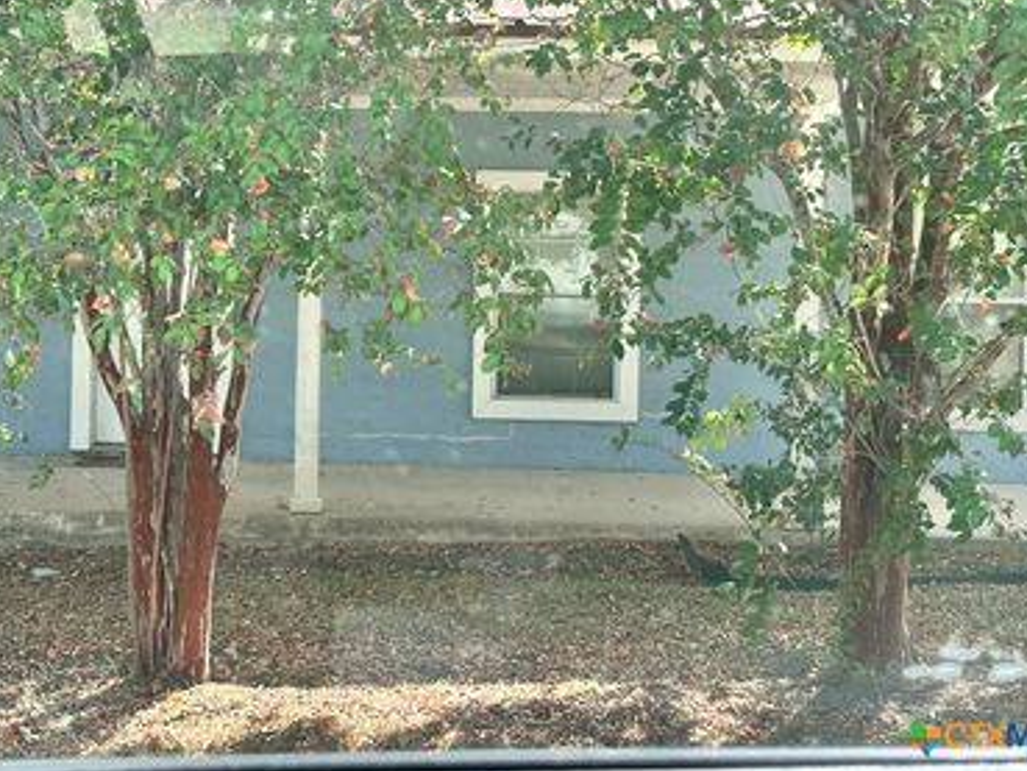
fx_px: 1929
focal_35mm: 65
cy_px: 263
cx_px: 404
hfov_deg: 29.7
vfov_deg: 22.5
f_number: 1.78
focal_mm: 6.86
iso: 64
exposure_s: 1/571
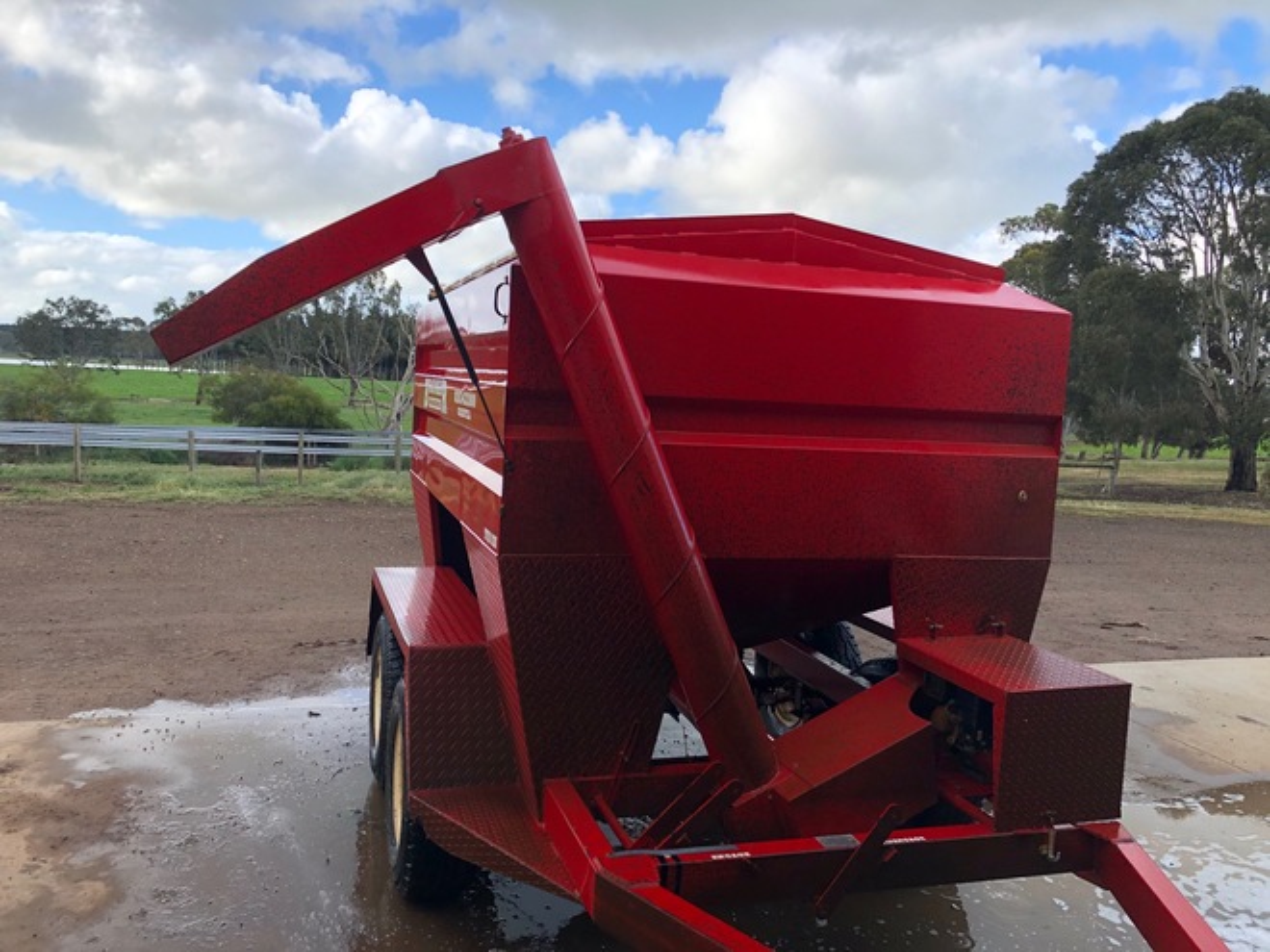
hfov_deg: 63.4
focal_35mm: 28
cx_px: 635
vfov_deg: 49.7
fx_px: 1027
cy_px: 476
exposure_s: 1/571
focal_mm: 3.99
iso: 20
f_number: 1.8
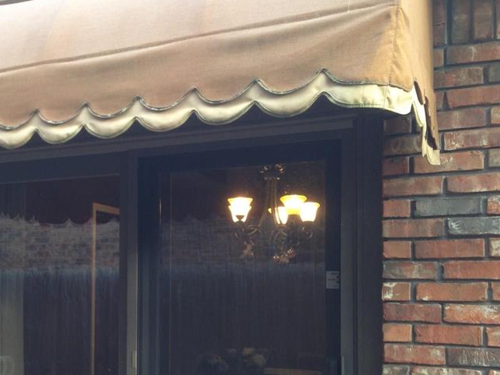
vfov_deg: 27.7
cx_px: 114
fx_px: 751
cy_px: 268
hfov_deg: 35.8
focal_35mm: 52
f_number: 2.4
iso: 50
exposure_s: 1/40
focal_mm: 4.12
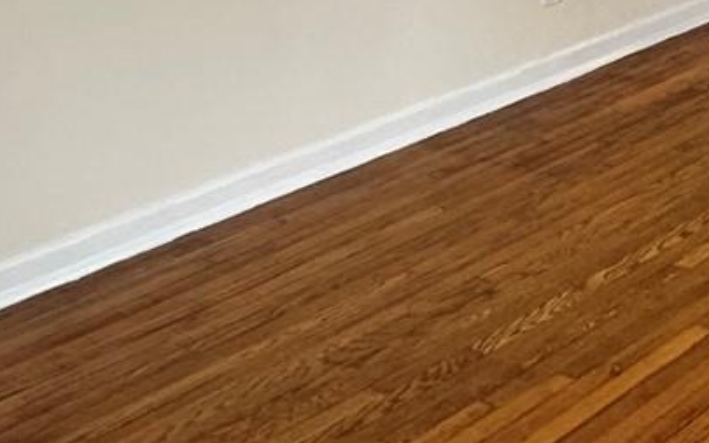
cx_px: 833
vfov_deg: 16.1
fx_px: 1449
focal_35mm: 75
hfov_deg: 25.0
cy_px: -198
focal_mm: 2.22
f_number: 2.2
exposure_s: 1/120
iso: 200
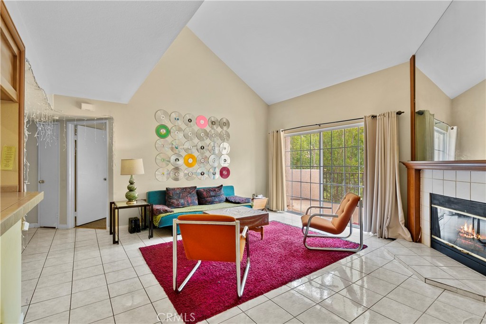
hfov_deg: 96.7
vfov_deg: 73.8
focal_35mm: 16
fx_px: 216
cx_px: 243
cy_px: 162
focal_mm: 16
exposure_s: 1/2.5
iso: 250
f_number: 6.3
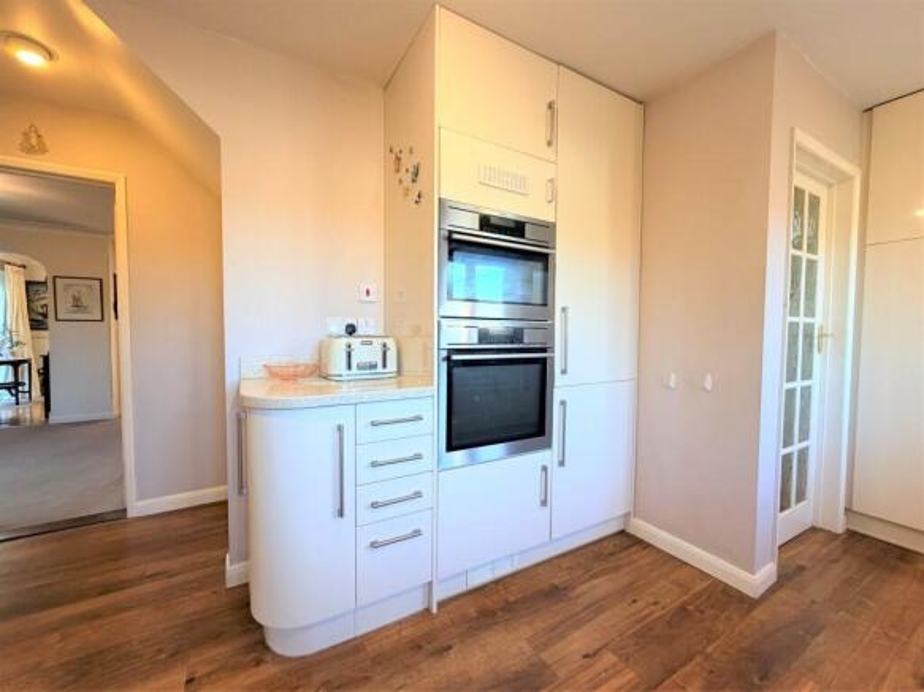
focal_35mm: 14
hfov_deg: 102.1
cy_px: 346
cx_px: 462
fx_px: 374
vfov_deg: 85.7
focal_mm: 2.22
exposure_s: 1/100
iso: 160
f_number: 2.2
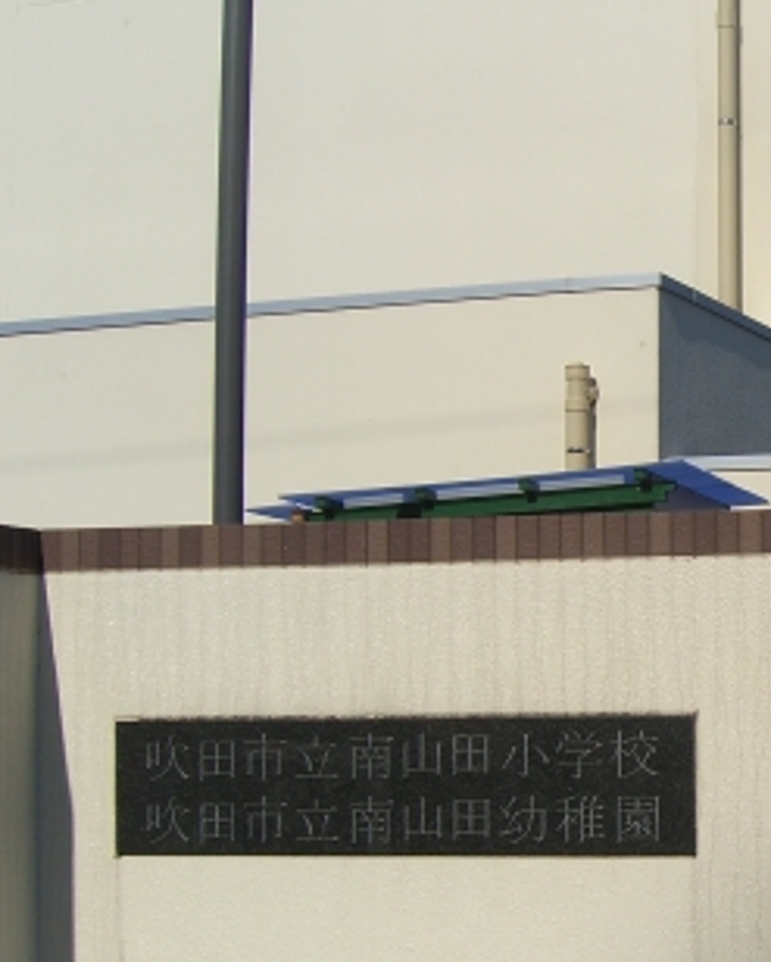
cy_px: 597
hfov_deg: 18.7
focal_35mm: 77
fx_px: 2193
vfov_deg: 24.7
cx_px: 965
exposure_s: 1/400
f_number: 8
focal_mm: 7.9
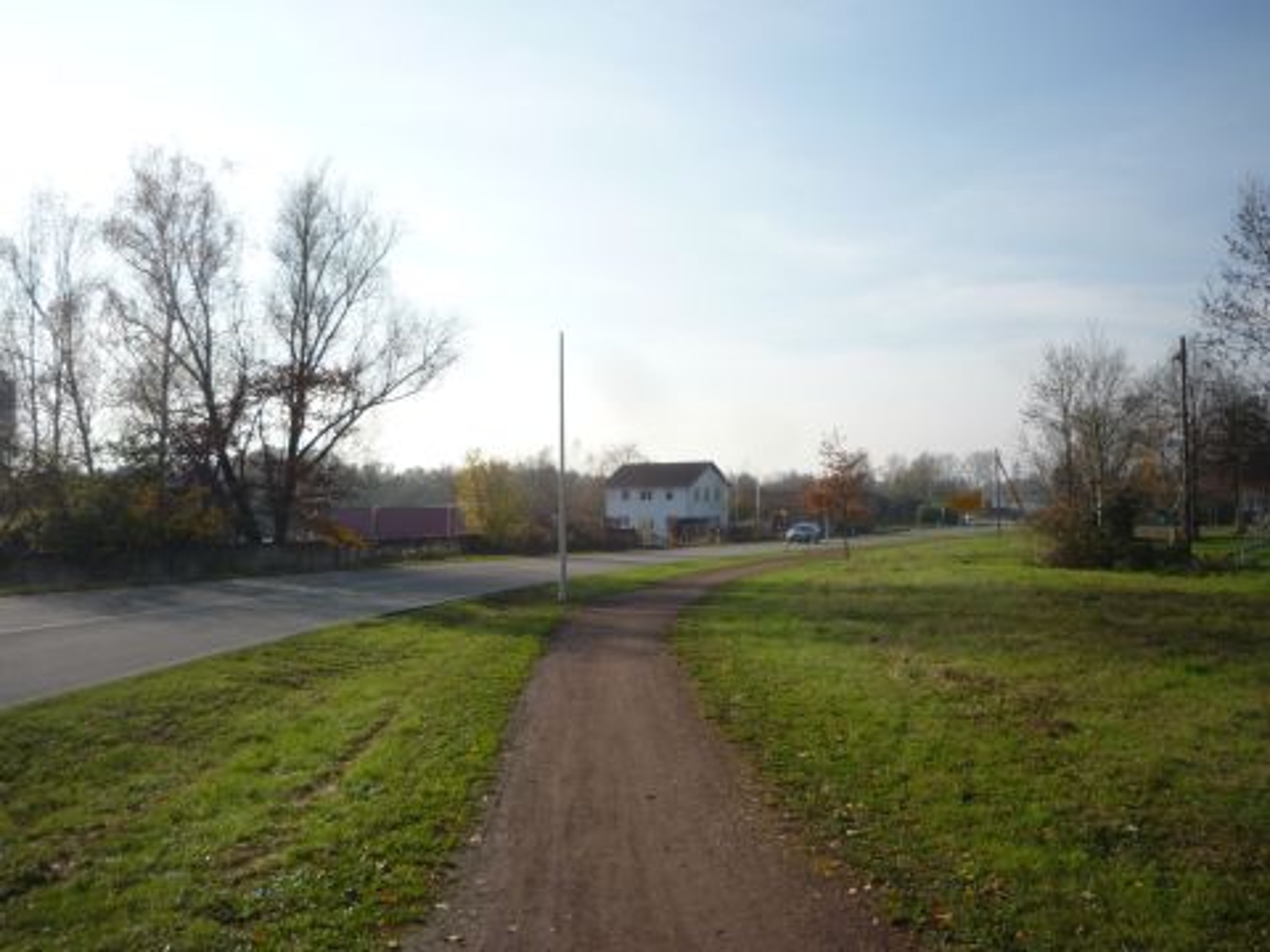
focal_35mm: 32
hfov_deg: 56.8
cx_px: 635
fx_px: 1174
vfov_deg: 44.2
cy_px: 476
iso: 100
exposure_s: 1/400
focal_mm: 5.2
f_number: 5.6
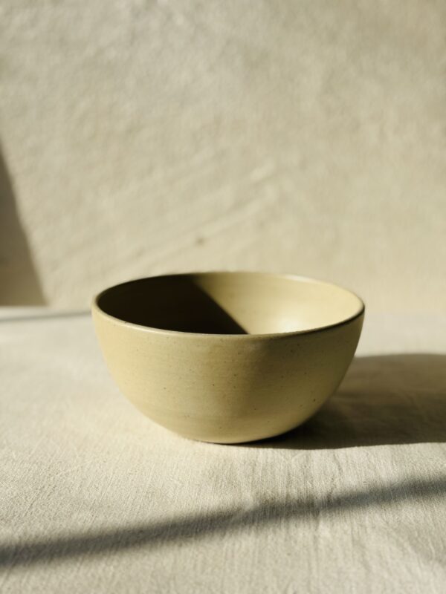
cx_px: 223
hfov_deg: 28.0
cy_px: 297
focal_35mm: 52
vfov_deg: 36.8
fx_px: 893
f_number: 1.6
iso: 32
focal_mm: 5.96
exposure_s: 1/4255
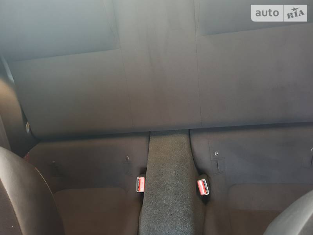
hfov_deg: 67.3
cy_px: 118
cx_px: 156
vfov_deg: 53.1
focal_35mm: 26
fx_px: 235
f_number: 1.5
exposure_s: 1/10
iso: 320
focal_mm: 4.3
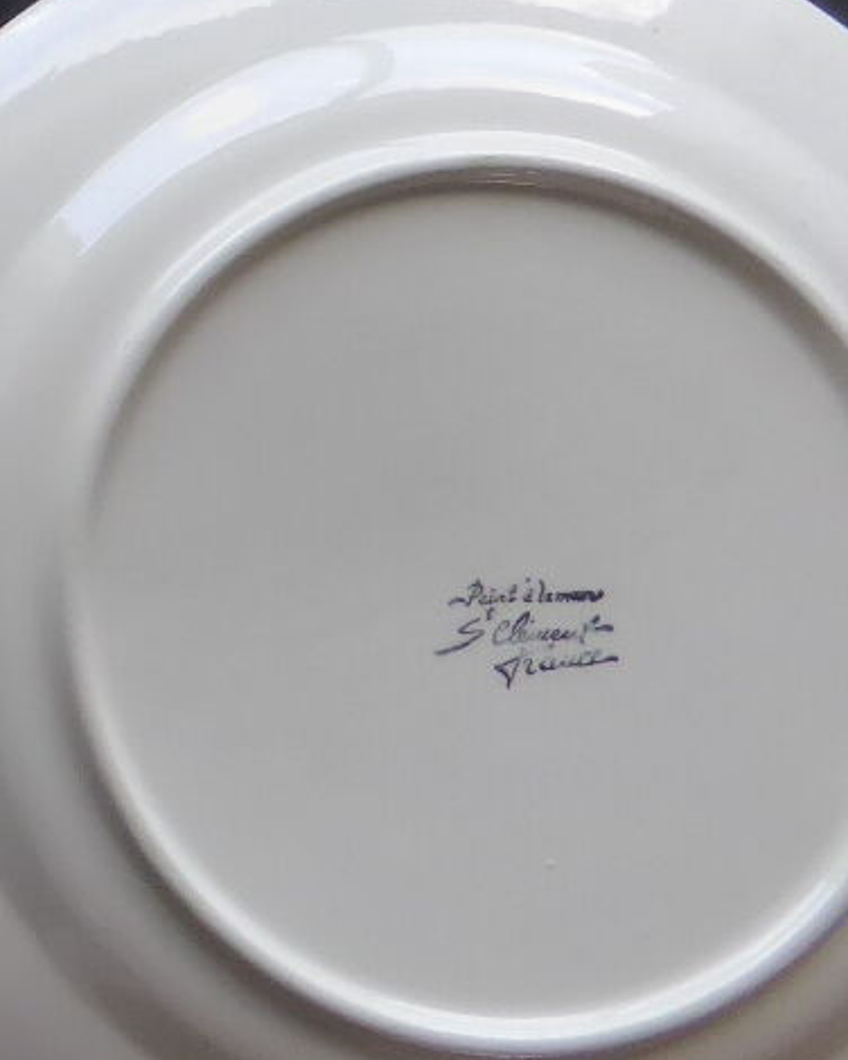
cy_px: -29
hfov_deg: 12.9
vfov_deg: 18.3
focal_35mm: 102
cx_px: -902
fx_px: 3200
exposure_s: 1/60
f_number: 3.3
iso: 200
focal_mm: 4.3
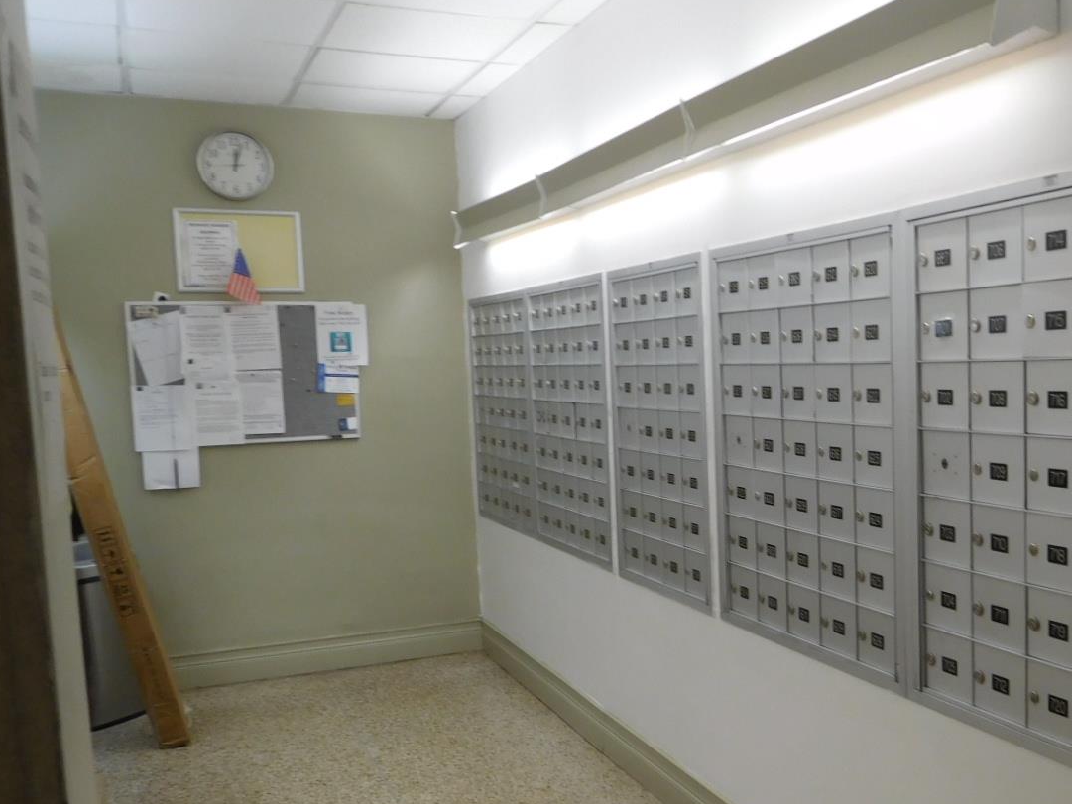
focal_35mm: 37
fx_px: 1146
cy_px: 488
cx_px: 771
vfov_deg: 38.5
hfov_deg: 48.7
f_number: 3.4
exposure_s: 1/30
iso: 140
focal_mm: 4.5
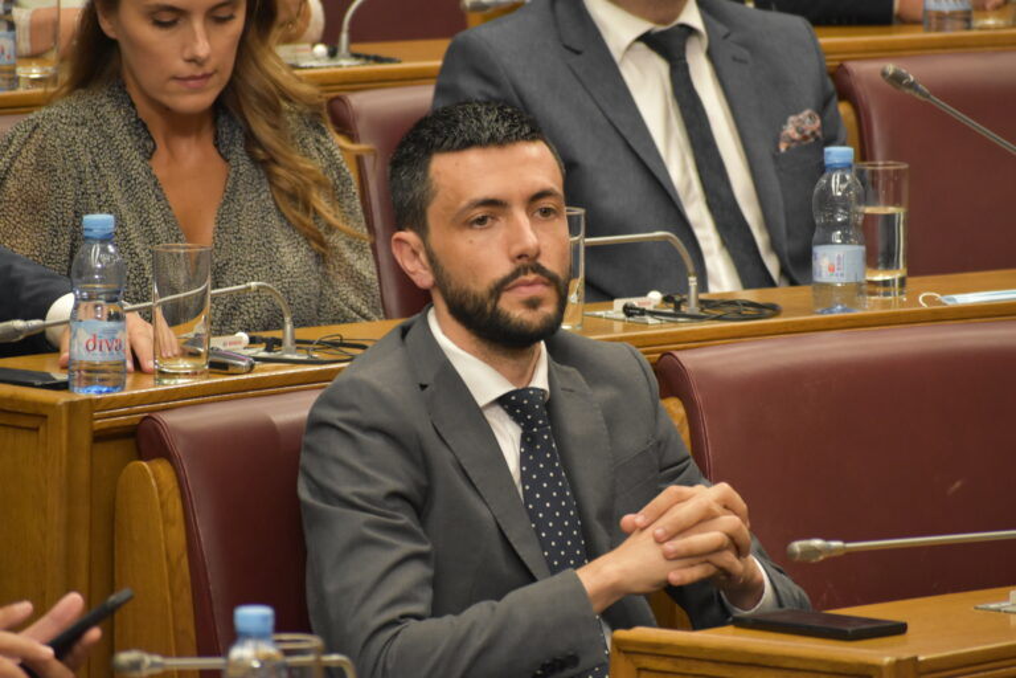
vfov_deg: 3.7
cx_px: 508
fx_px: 10583
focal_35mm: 375
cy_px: 339
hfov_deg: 5.5
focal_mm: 250
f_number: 6
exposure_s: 1/125
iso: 2200
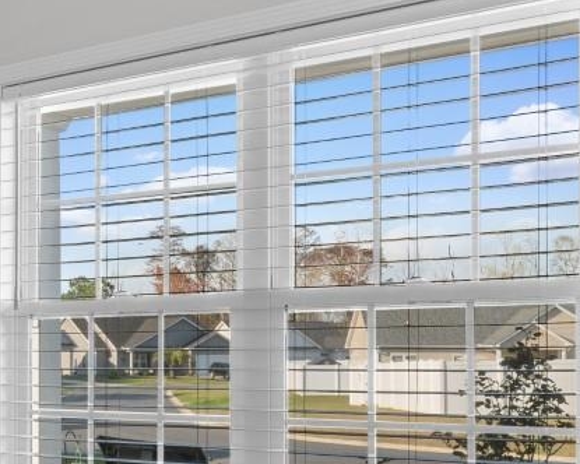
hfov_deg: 26.6
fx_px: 1133
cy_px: 348
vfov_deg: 22.9
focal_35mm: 66
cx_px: -43
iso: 100
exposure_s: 1/10
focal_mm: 12
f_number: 4.8
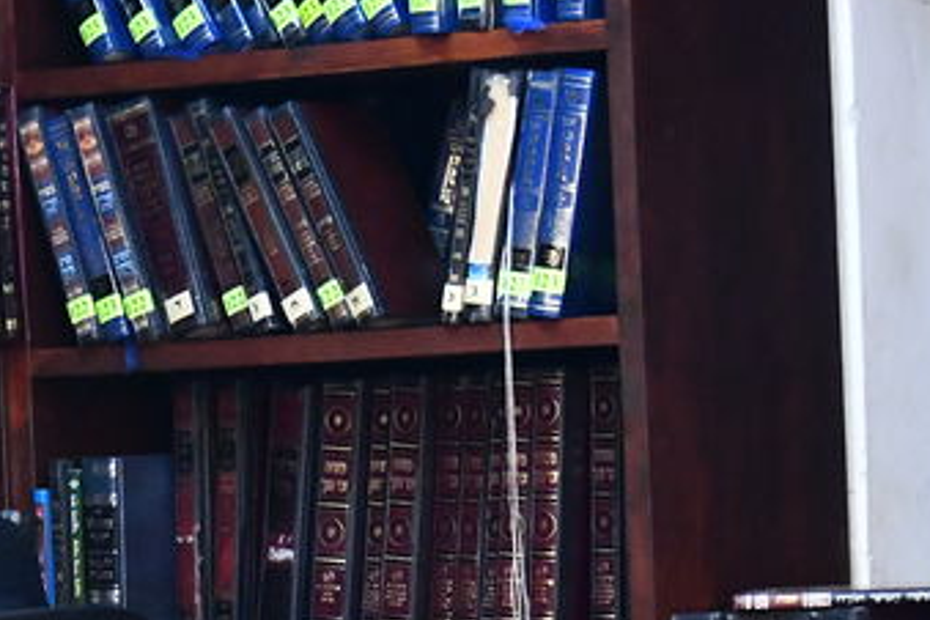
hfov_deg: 8.0
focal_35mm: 256
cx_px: 71
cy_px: 786
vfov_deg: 5.3
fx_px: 6613
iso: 3200
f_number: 5.6
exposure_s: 1/60
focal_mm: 62
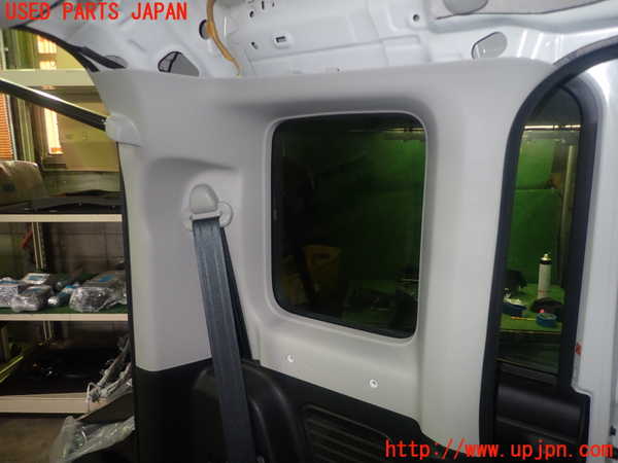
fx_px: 446
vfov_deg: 54.9
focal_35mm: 25
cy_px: 232
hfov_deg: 69.4
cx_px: 309
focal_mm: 4.5
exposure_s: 1/30
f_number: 2
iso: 200
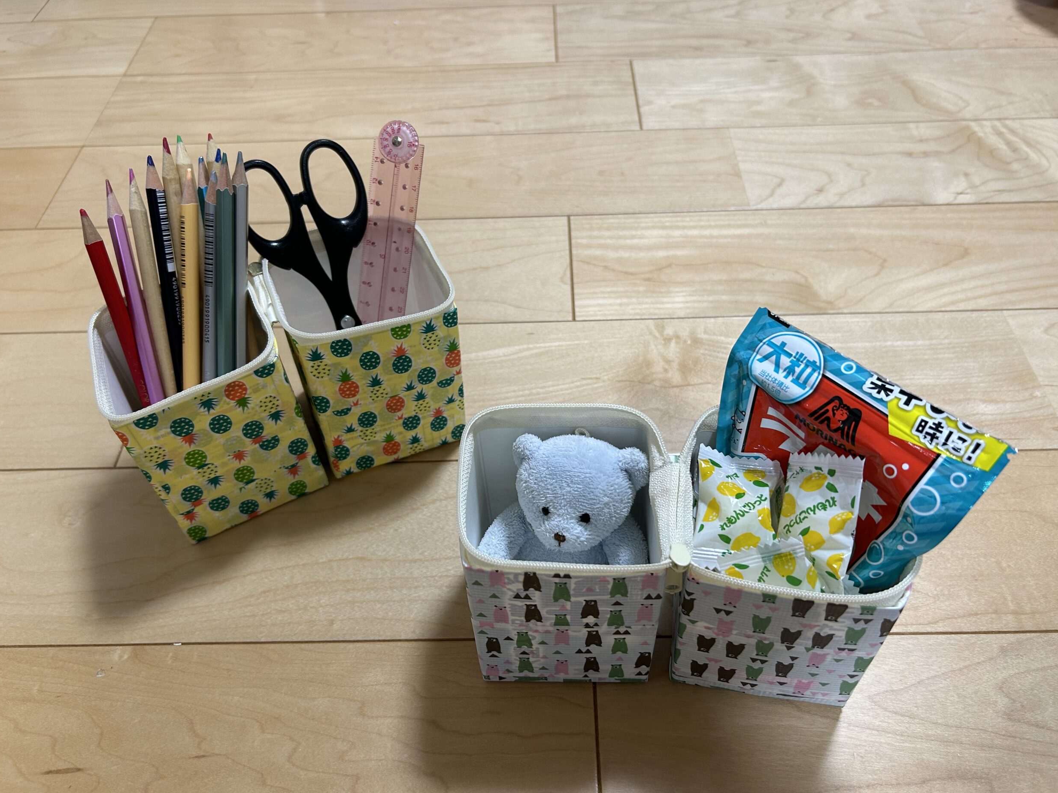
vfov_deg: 51.4
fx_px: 825
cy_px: 397
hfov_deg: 65.3
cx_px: 524
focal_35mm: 27
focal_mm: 5.7
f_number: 1.5
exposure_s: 1/60
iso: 100
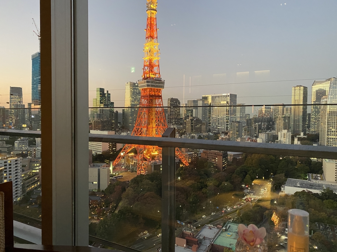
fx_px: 253
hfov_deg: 67.3
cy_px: 126
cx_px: 168
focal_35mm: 26
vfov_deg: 53.1
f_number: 1.8
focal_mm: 4.25
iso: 500
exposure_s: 1/50
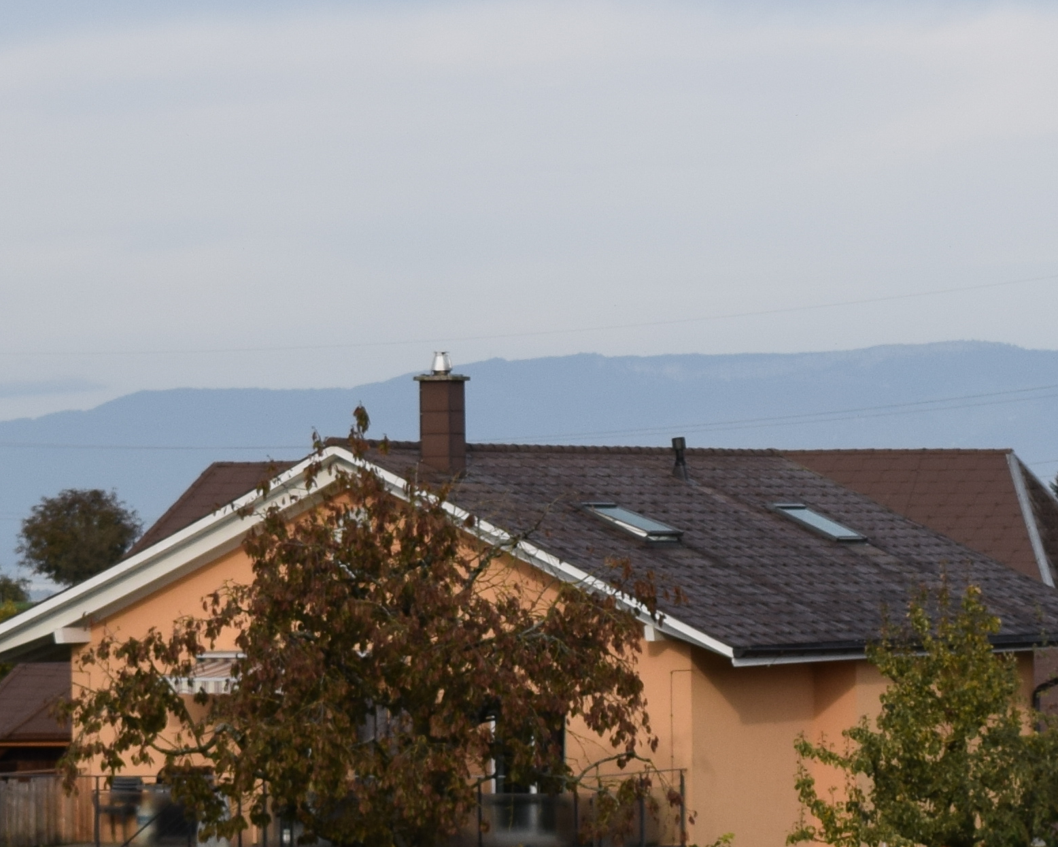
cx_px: 761
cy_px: 349
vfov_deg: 6.8
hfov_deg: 8.5
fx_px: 7140
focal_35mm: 228
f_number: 9
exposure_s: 1/320
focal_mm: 42
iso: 200
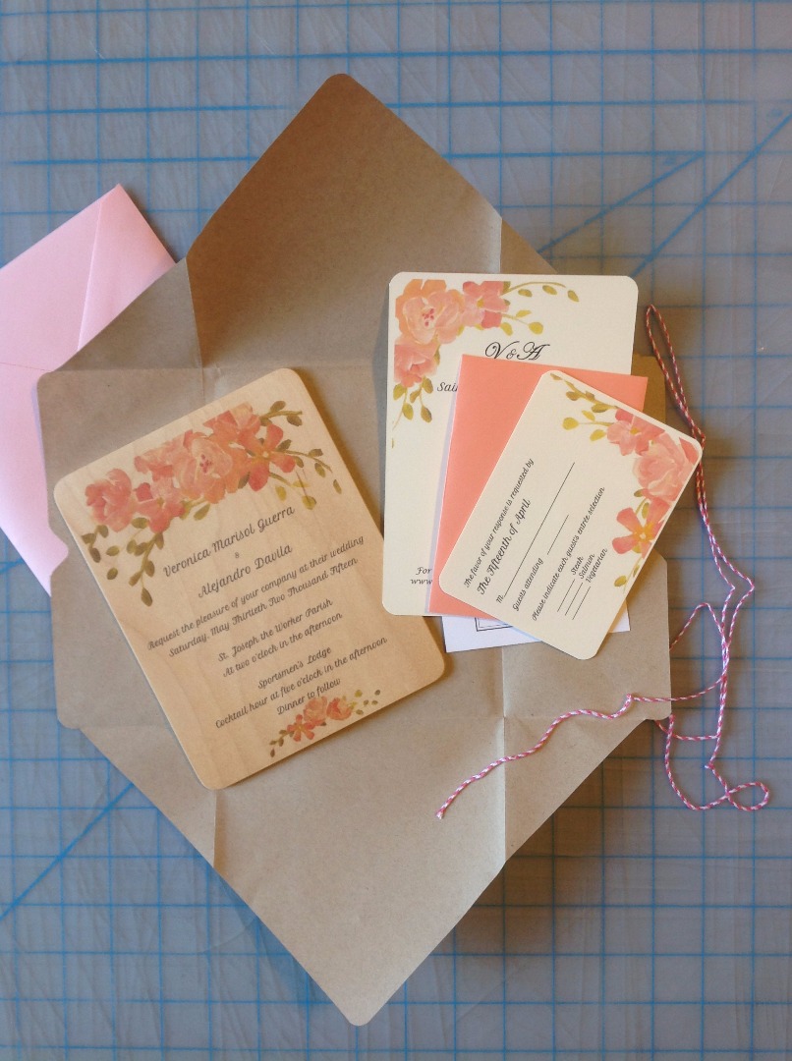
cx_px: 396
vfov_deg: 52.7
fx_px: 1071
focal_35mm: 35
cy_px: 530
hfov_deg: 40.6
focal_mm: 4.28
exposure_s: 1/15
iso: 64
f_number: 2.4
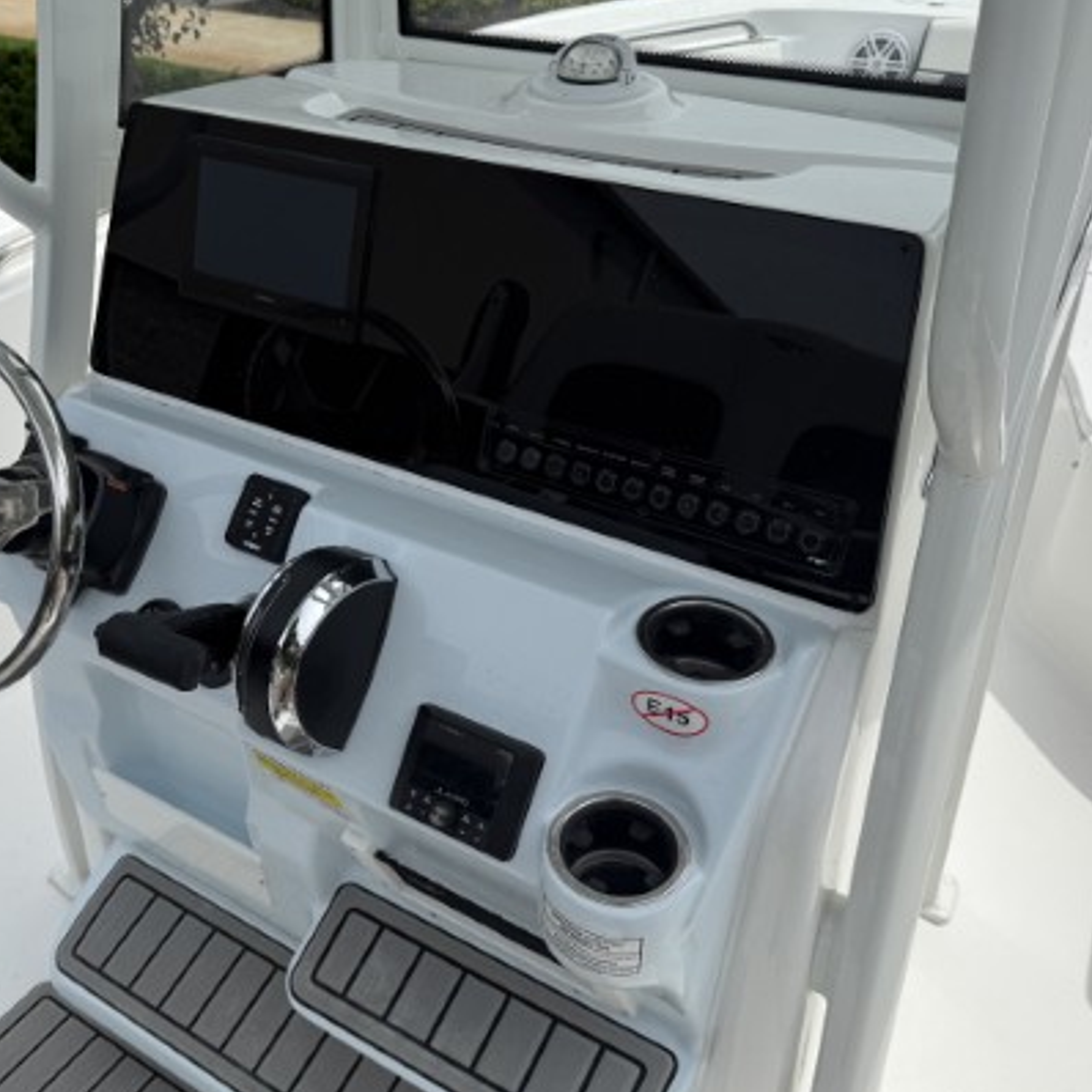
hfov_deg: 50.7
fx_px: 1142
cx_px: 428
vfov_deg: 51.1
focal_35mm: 32
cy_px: 562
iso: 80
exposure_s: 1/6173
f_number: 1.78
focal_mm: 6.76
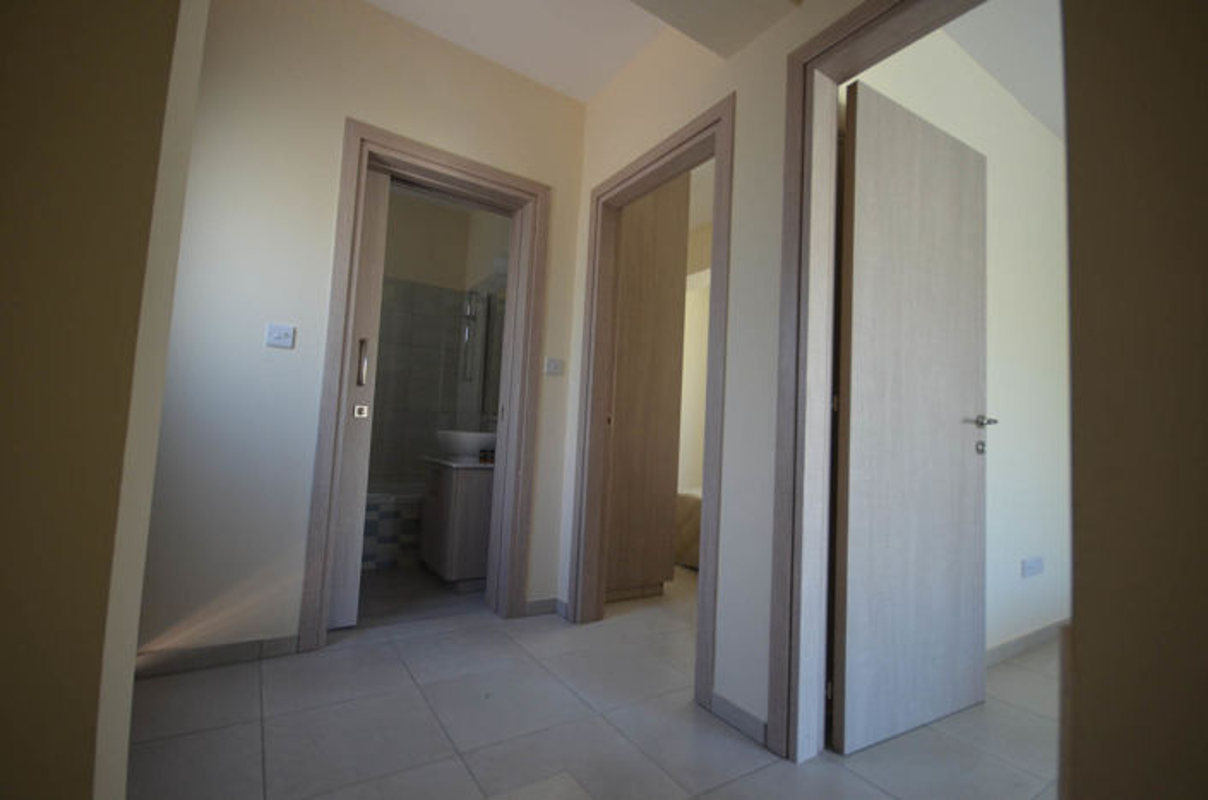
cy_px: 400
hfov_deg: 100.5
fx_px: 502
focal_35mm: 15
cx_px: 604
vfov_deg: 77.1
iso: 560
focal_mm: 10
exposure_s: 1/60
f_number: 4
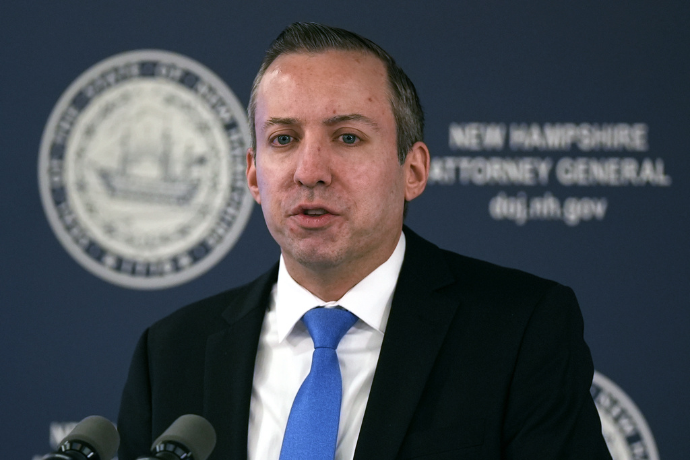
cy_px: 230
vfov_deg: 5.2
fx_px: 5060
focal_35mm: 264
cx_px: 345
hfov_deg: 7.8
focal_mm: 176
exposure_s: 1/800
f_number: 2.8
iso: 1600
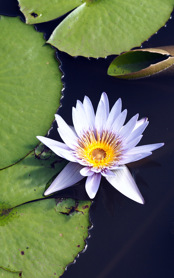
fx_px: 1290
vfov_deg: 12.3
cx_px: 66
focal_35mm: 170
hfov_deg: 7.7
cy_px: 139
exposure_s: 1/400
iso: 200
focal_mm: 60
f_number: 5
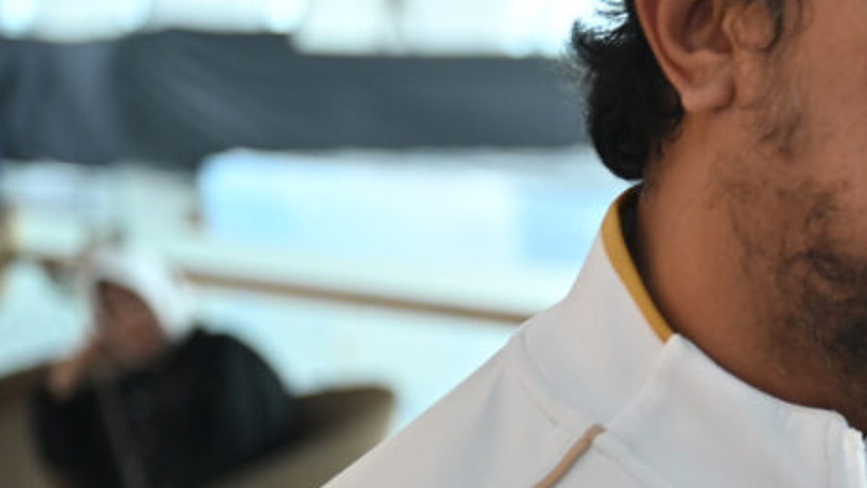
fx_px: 2552
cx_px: 938
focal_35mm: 111
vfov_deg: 10.9
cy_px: 266
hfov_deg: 18.6
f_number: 2.8
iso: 800
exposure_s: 1/160
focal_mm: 48
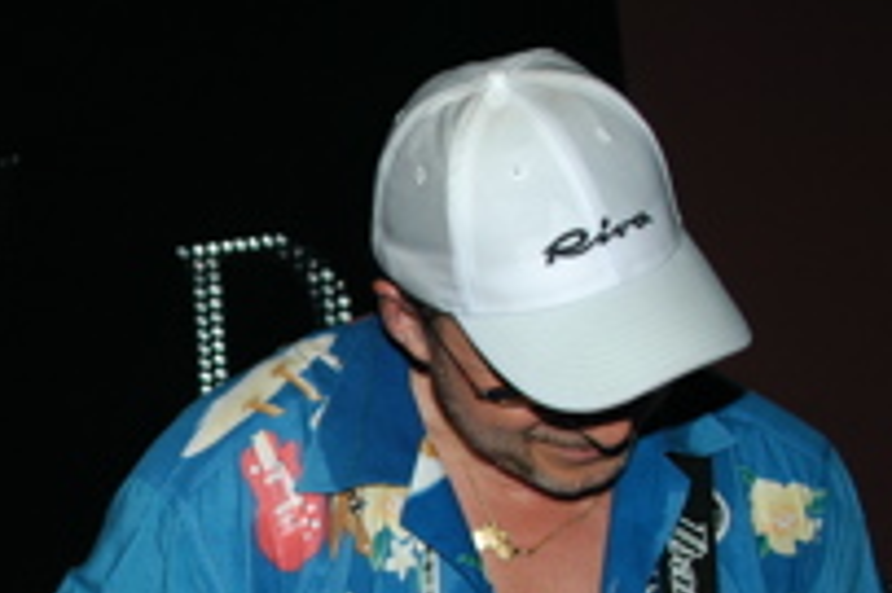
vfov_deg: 14.4
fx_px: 2302
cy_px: 617
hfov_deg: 20.9
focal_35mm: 93
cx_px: -81
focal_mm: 28
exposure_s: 1/100
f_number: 5.6
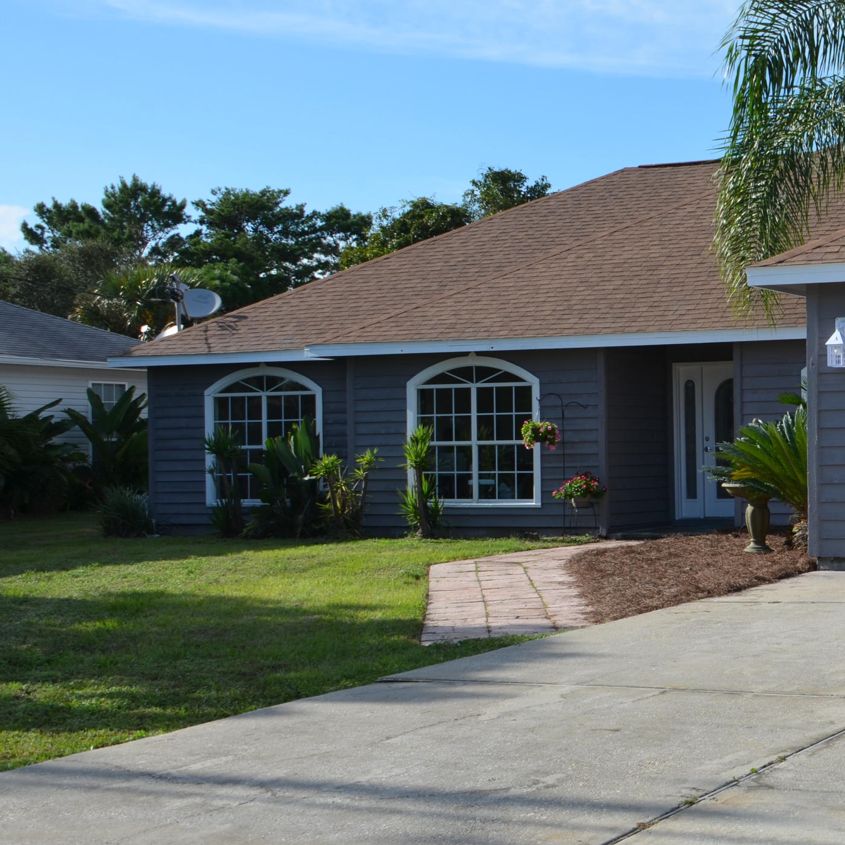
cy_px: 427
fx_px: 1875
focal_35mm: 68
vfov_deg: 25.4
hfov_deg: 24.2
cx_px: 865
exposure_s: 1/250
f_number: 8
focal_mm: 25
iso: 100
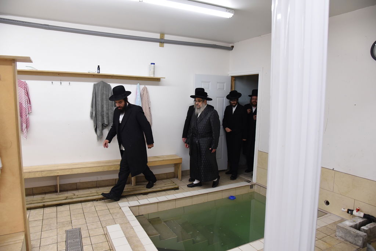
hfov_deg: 73.7
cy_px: 126
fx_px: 251
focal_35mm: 24
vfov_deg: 53.2
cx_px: 188
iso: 2500
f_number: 5.6
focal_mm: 24
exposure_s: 1/160
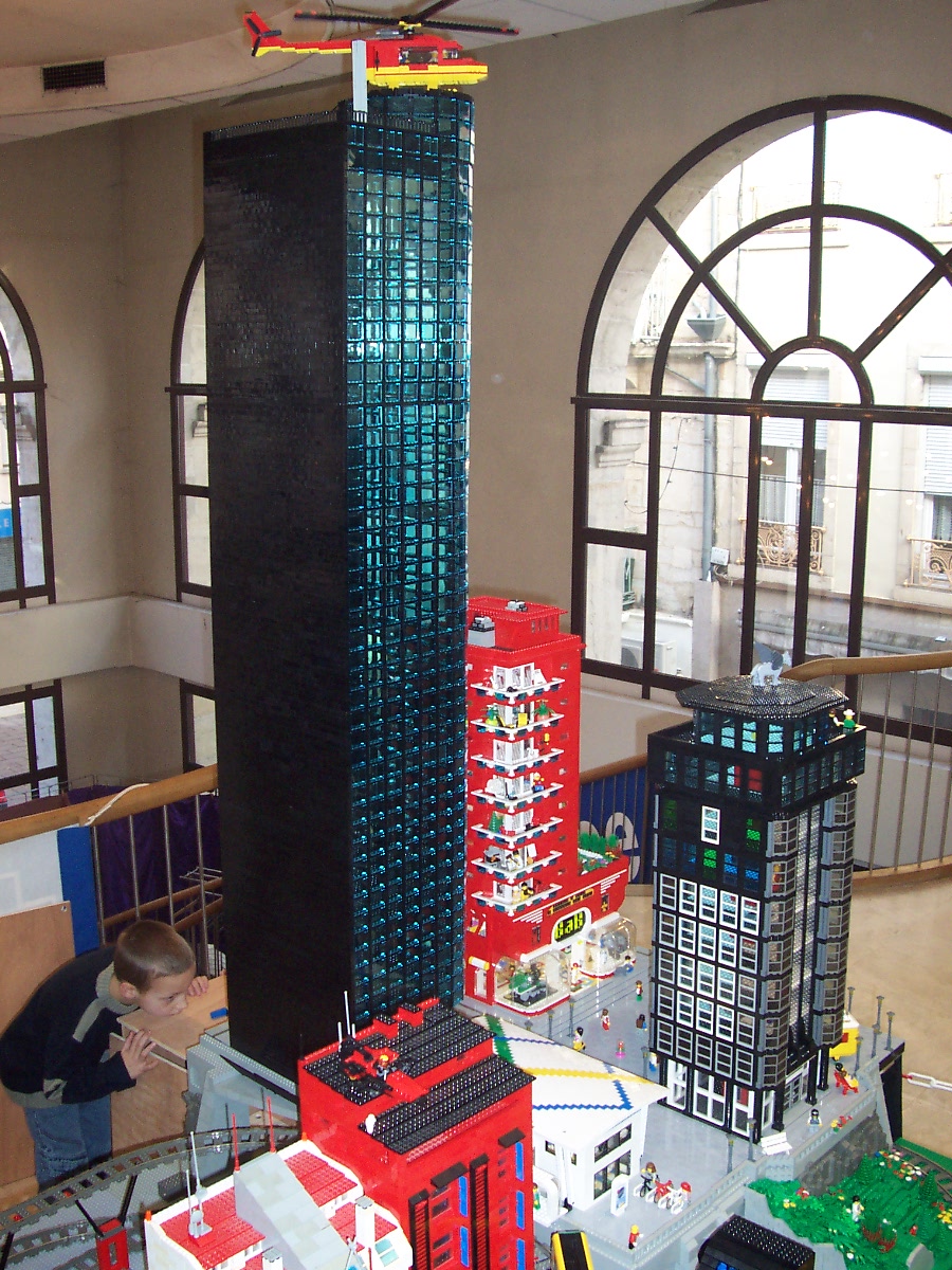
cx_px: 476
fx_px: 1357
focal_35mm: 37
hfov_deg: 38.7
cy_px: 635
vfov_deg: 50.1
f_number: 2.8
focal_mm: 5.6
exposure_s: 1/60
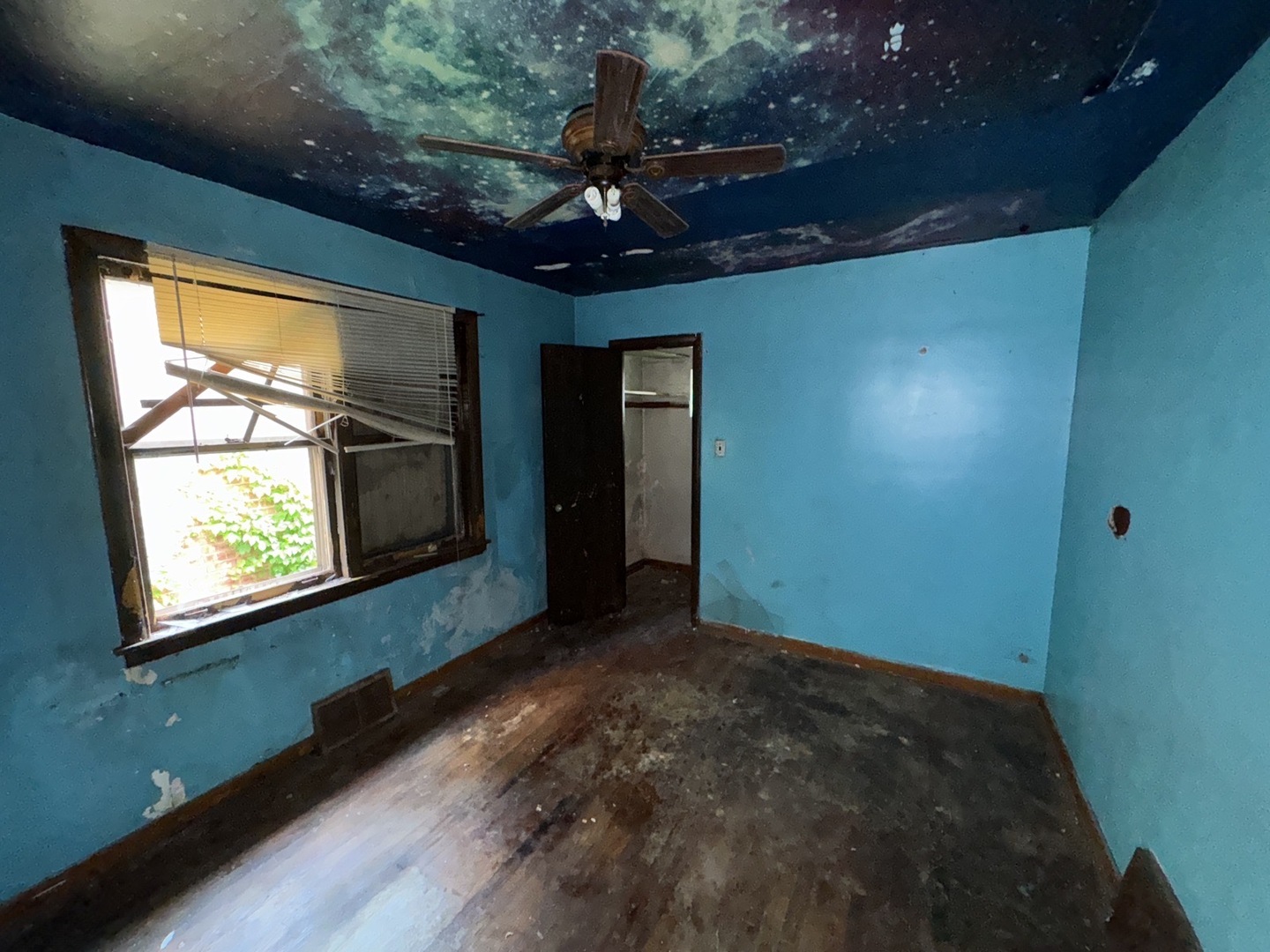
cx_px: 635
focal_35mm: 14
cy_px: 476
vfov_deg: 85.7
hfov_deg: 102.1
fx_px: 514
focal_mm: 2.22
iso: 640
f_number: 2.2
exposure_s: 1/30
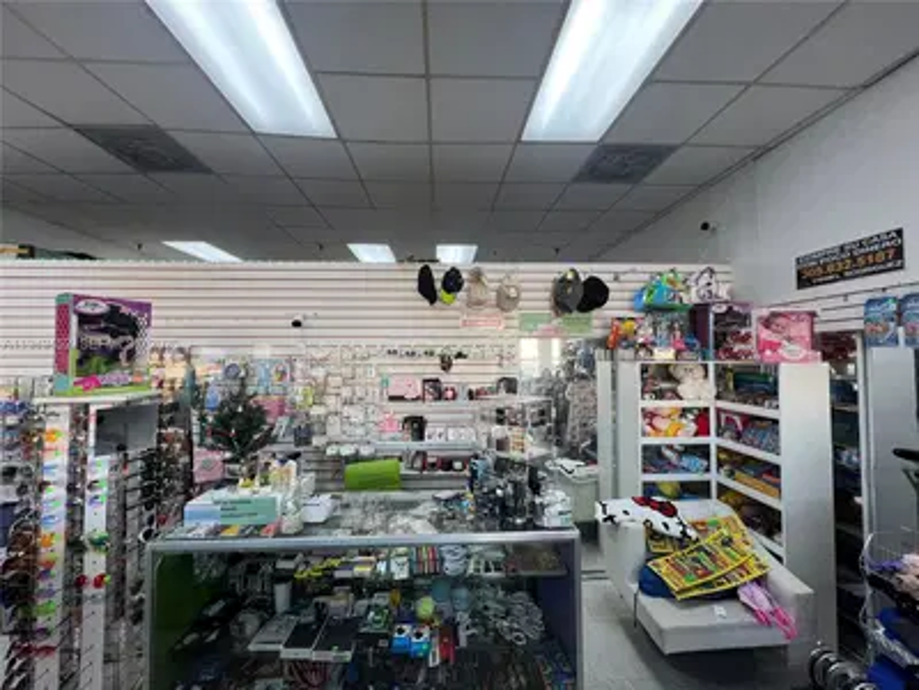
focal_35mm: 13
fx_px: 345
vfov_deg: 89.9
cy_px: 345
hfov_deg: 106.2
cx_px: 460
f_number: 1.8
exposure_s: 1/120
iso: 80
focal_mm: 1.57
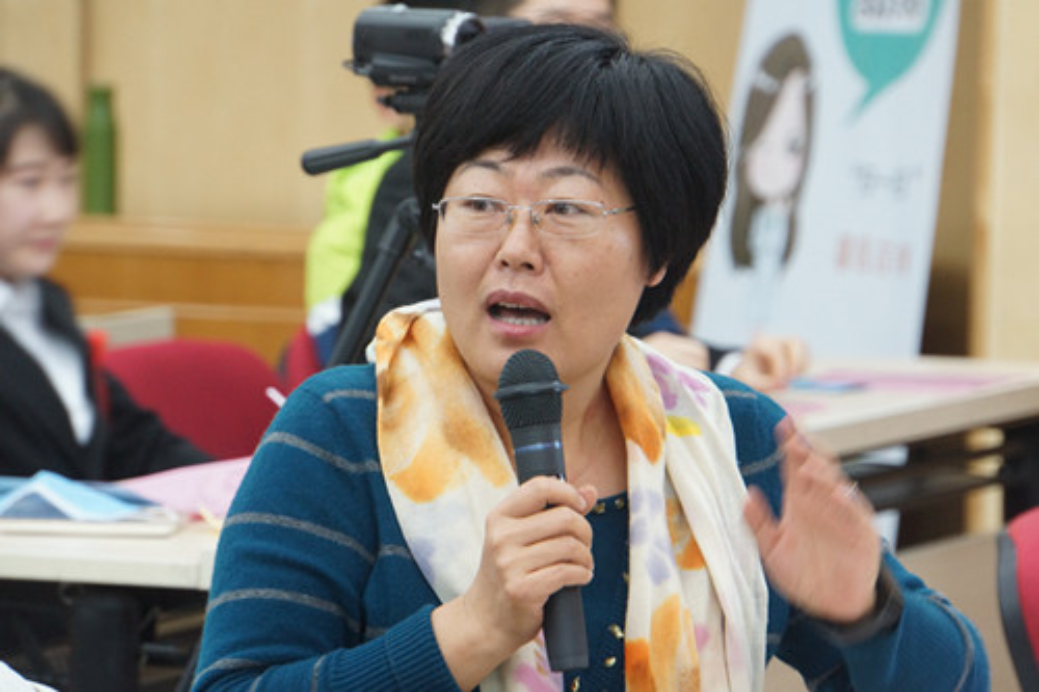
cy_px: 346
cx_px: 520
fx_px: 6578
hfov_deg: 9.0
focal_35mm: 228
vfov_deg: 6.0
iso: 1600
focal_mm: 152
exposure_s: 1/15
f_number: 6.3
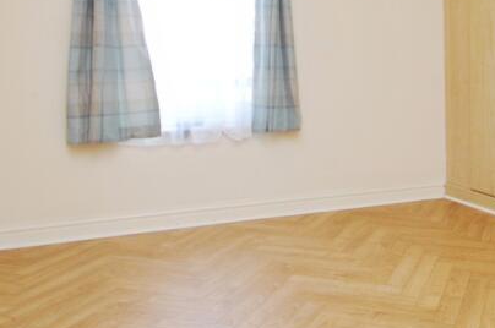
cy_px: 45
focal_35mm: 38
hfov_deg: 48.1
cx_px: 392
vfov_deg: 33.4
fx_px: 522
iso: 320
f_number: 6.3
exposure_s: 1/20
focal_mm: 10
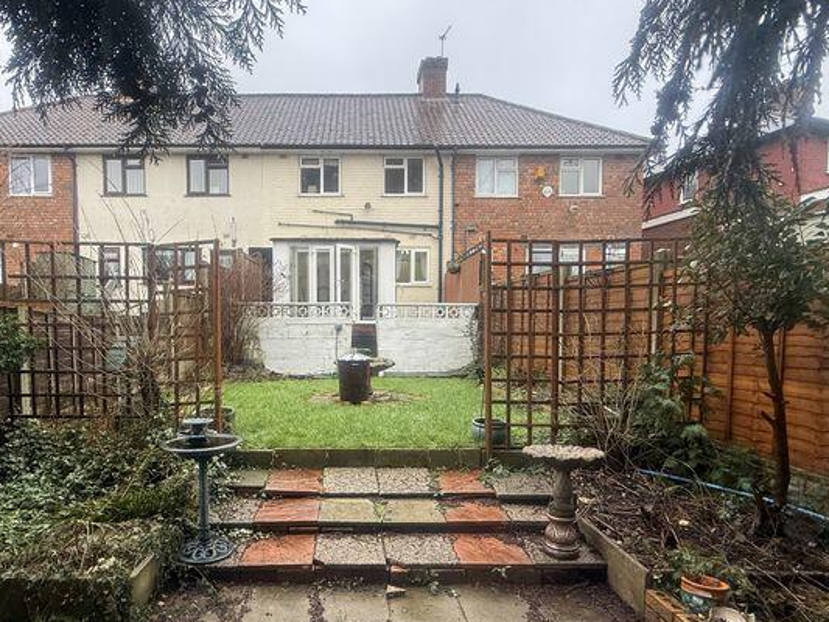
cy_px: 358
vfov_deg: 63.1
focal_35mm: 21
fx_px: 503
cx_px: 359
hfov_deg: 78.6
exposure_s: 1/99
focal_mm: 2.22
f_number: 2.2
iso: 100
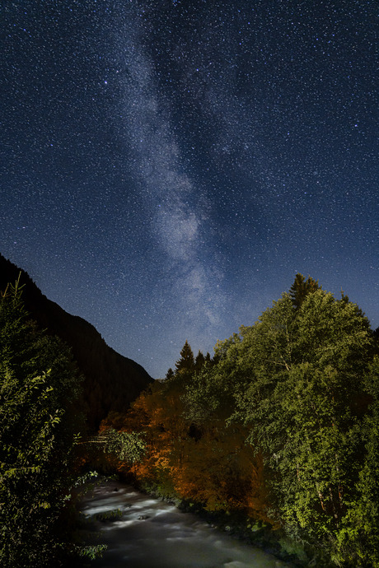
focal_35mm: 24
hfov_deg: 53.1
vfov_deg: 73.7
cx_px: 190
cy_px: 284
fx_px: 379
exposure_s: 30
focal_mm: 24
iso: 3200
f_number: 4
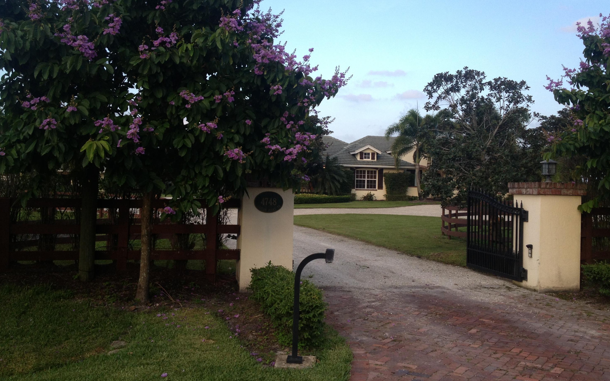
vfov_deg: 33.6
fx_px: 632
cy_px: 176
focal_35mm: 38
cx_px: 311
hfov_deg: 51.5
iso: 64
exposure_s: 1/242
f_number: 2.4
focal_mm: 4.28
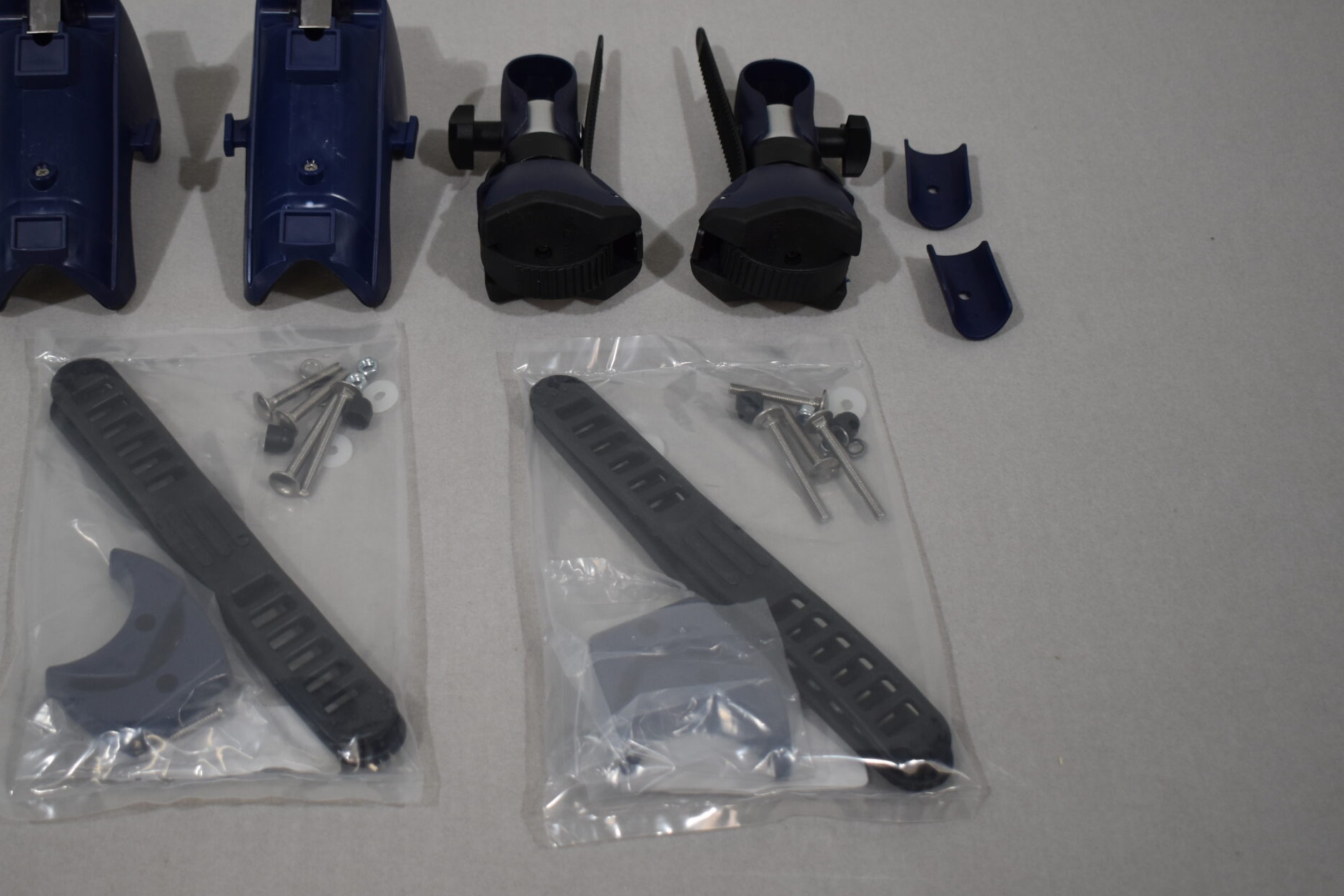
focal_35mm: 49
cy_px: 369
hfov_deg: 40.1
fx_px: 1829
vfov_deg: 27.5
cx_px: 517
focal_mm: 24
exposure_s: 1/250
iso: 450
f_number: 3.8
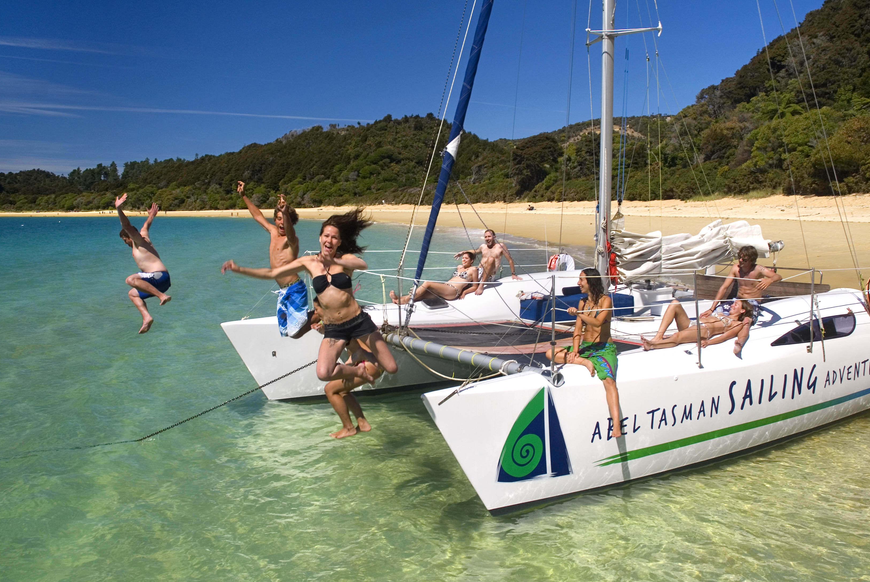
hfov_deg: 58.7
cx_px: 435
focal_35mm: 32
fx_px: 774
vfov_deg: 41.2
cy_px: 285
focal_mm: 18
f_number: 7.1
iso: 160
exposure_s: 1/250
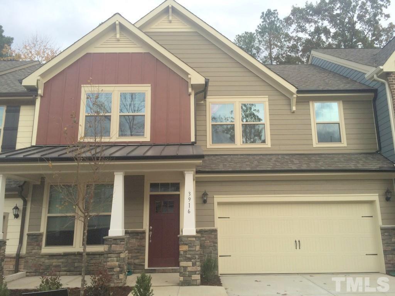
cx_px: 198
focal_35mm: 29
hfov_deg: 61.7
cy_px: 148
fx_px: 331
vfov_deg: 48.2
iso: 32
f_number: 2.2
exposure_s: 1/243
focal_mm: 4.15
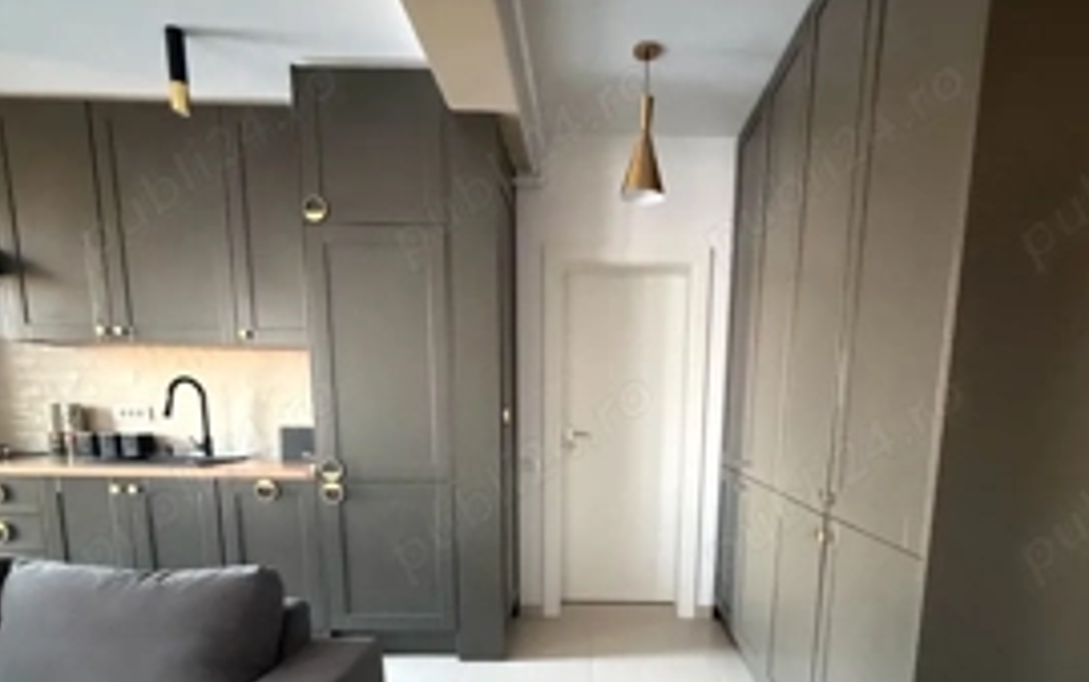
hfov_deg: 79.4
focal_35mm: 22
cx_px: 601
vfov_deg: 52.3
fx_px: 653
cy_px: 525
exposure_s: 1/58
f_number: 2.2
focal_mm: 2.22
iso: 1250
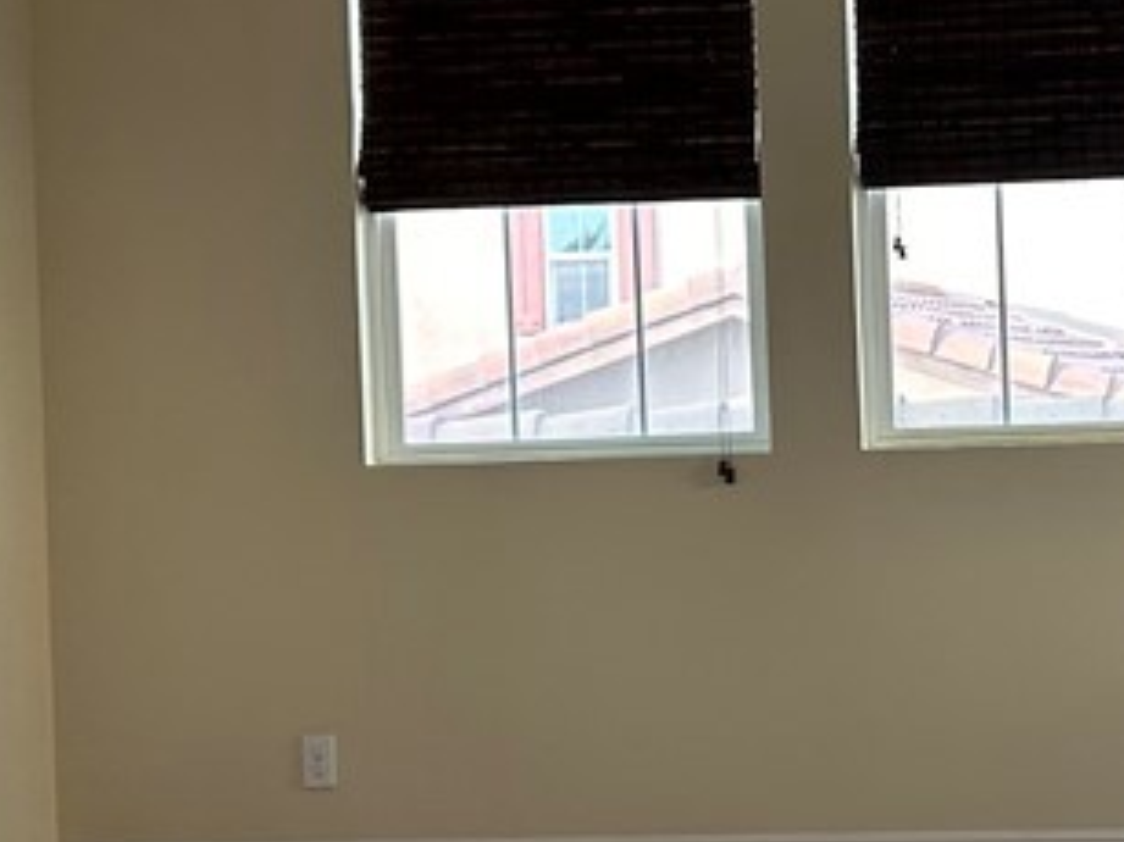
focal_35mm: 80
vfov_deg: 18.4
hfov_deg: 23.6
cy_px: 384
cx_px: 1062
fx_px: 2597
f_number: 1.78
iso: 200
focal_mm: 6.86
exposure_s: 1/120
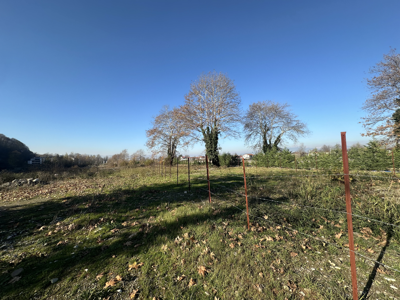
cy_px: 150
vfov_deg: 85.7
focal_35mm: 14
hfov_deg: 102.1
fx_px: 162
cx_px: 200
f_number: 2.2
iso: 40
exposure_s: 1/1304
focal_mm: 2.22
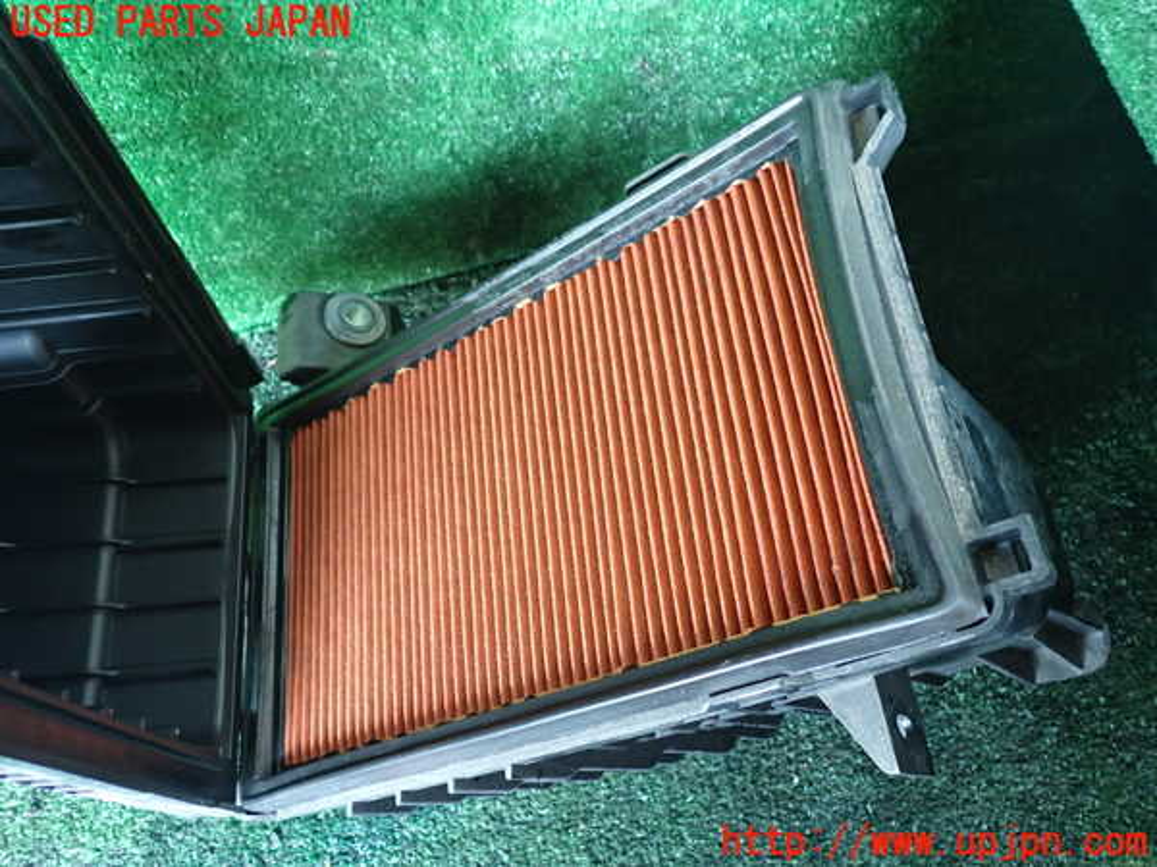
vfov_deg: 46.8
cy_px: 434
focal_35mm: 30
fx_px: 1003
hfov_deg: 60.0
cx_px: 578
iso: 400
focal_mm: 5.4
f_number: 2.3
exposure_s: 1/30
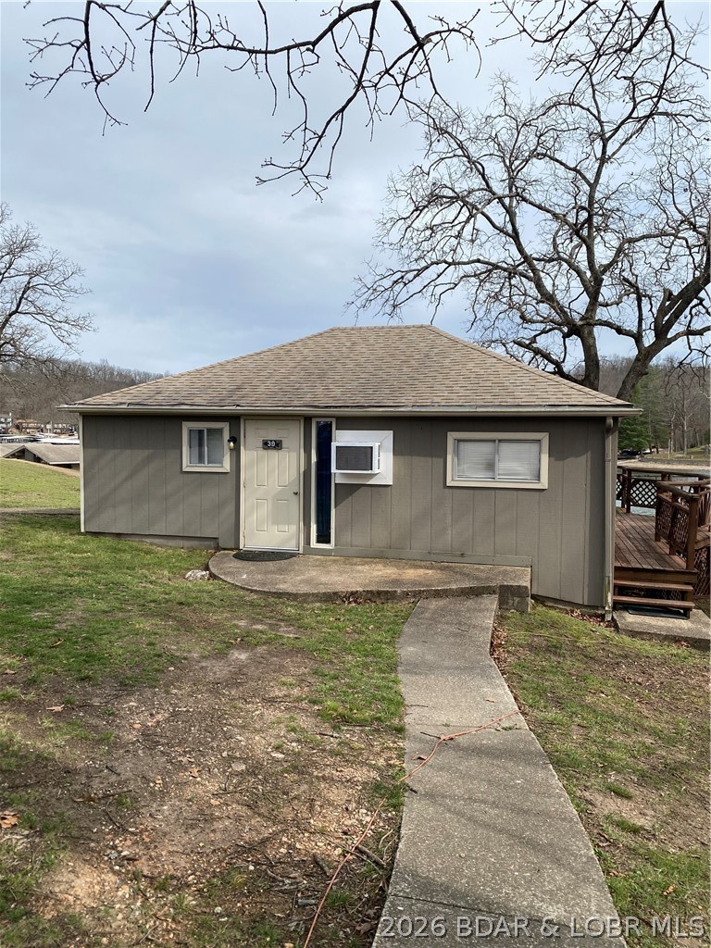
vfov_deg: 67.3
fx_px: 712
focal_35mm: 26
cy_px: 474
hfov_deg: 53.1
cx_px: 356
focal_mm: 4.25
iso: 32
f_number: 1.8
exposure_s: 1/2755
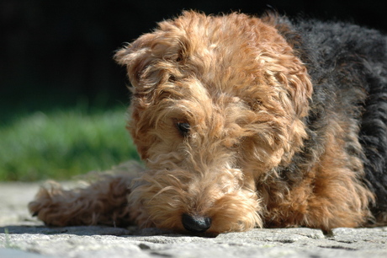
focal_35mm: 150
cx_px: 194
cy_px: 129
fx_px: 1611
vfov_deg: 9.1
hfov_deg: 13.7
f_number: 4.2
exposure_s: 1/1000
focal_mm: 100
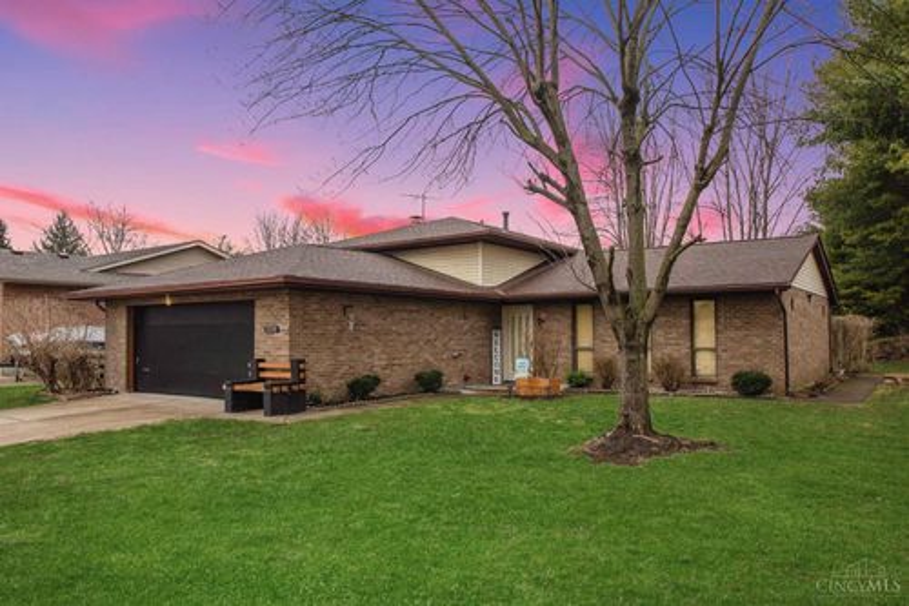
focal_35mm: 22
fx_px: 568
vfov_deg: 56.1
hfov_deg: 77.3
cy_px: 303
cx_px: 454
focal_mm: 15
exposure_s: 1/500
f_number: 8
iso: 500
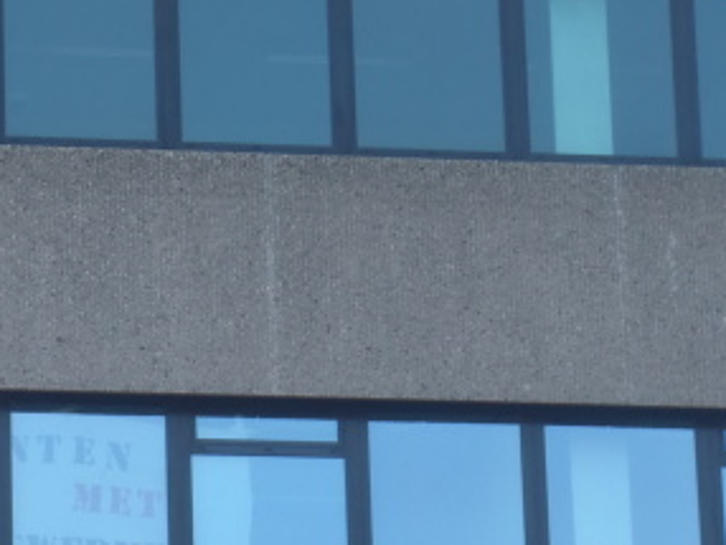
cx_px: -13
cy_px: 499
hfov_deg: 8.6
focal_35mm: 228
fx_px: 4786
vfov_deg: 6.5
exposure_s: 1/100
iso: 100
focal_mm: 18.2
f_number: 5.1
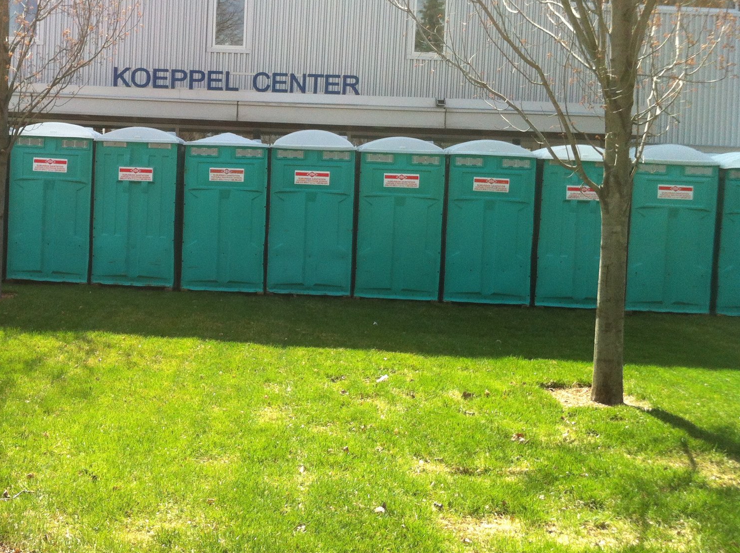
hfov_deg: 40.0
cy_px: 219
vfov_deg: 30.7
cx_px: 252
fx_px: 1004
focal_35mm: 47
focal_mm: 3.85
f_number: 2.8
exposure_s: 1/548
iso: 80
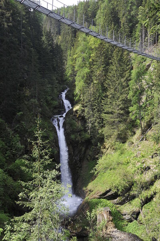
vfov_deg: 73.8
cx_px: 80
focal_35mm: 24
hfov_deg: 53.1
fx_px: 160
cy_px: 120
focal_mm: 16
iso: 200
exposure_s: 1/160
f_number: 8
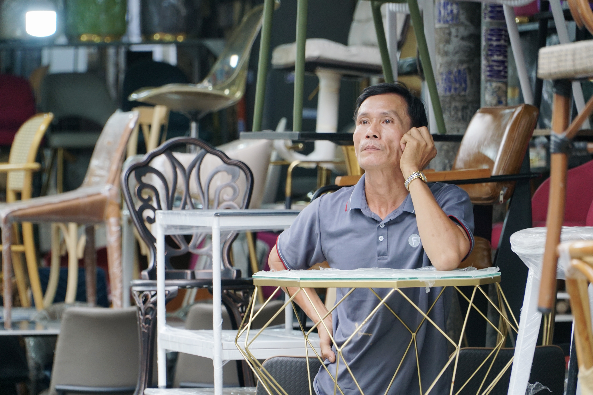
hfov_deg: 13.0
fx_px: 2594
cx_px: 296
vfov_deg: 8.7
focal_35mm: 158
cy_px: 198
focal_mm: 105
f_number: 4
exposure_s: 1/160
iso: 500
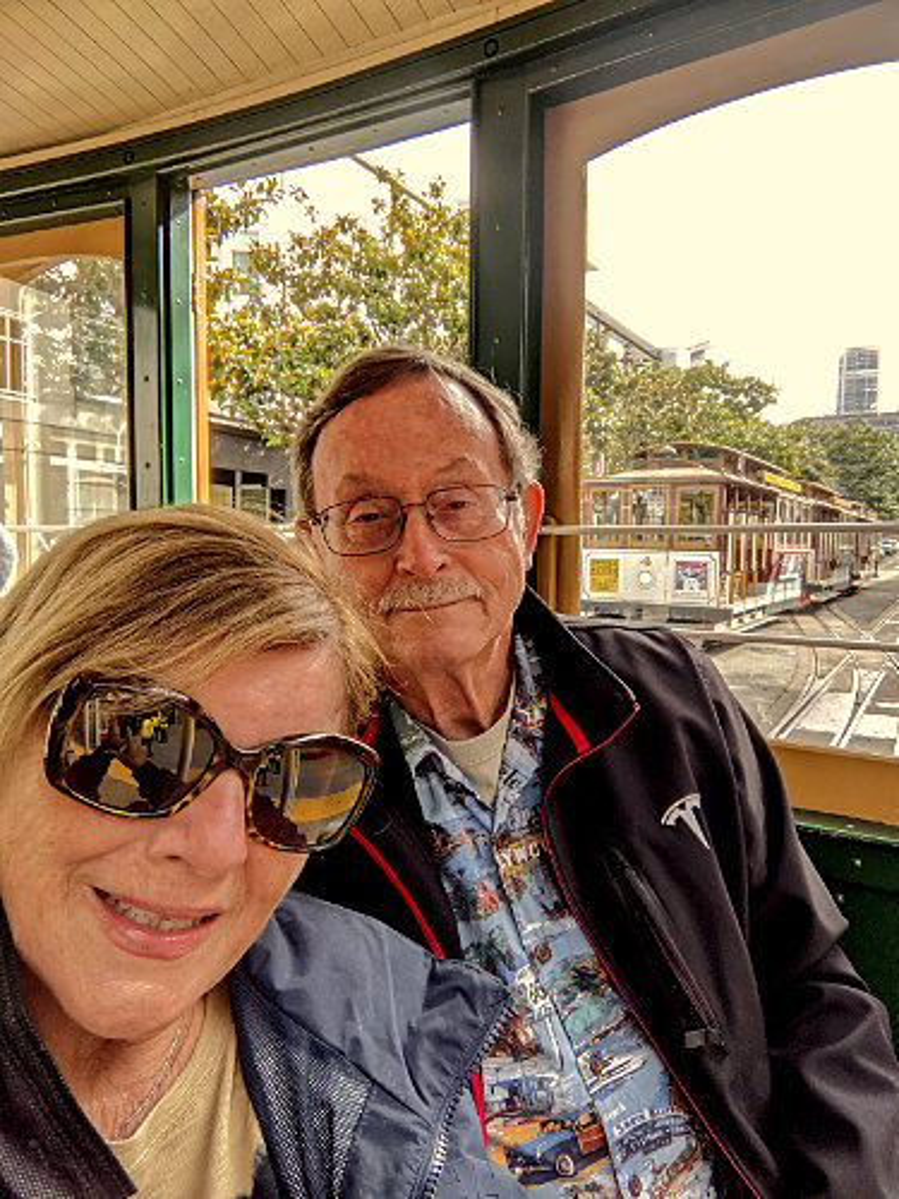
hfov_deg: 56.8
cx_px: 450
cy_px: 600
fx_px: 831
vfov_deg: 71.6
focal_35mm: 24
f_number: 2
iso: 41
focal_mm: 2.5
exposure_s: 1/394
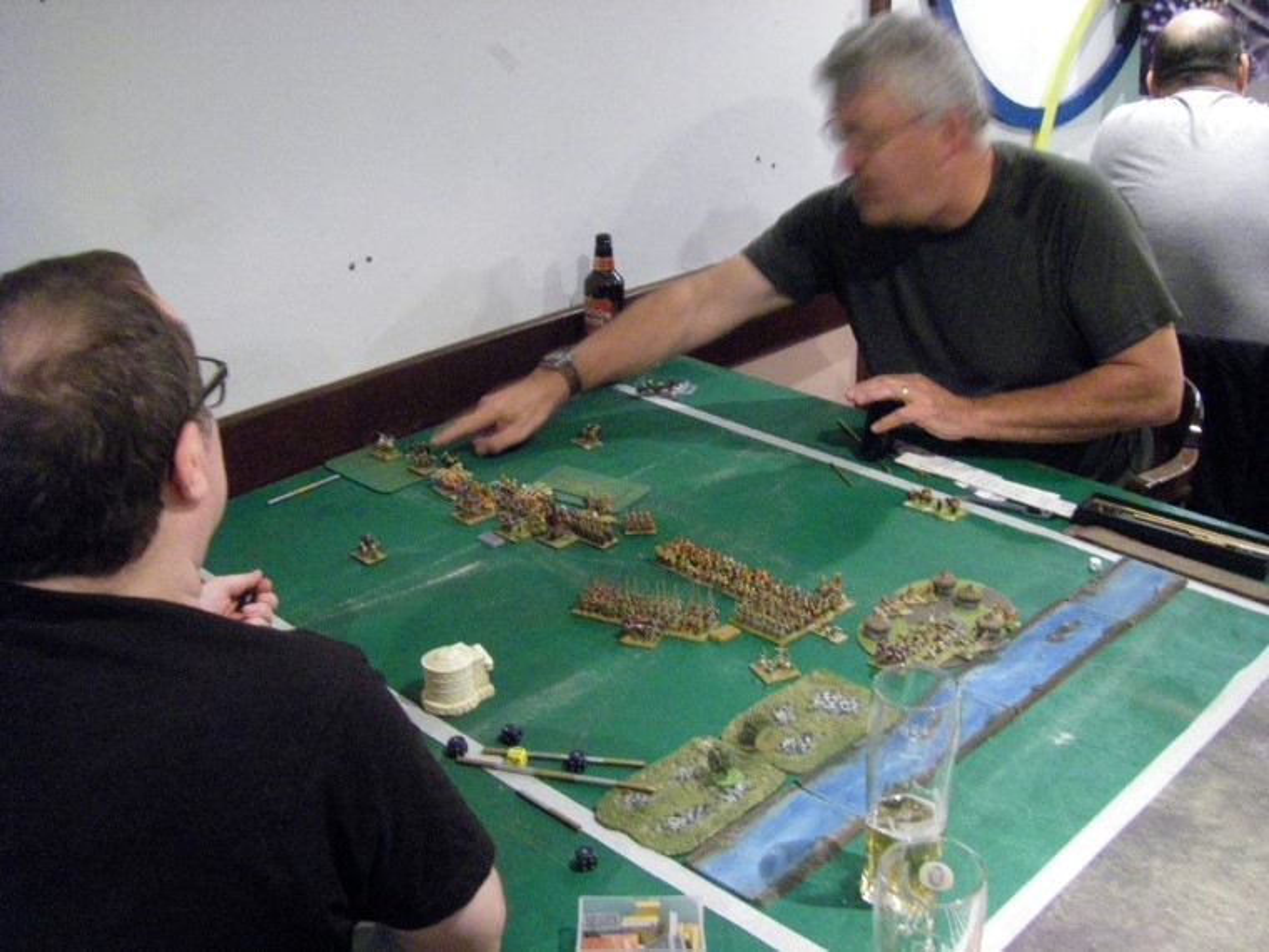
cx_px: 634
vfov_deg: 37.7
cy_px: 476
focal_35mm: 38
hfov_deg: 49.0
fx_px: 1393
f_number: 3.5
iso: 800
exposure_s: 1/5
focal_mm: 6.3
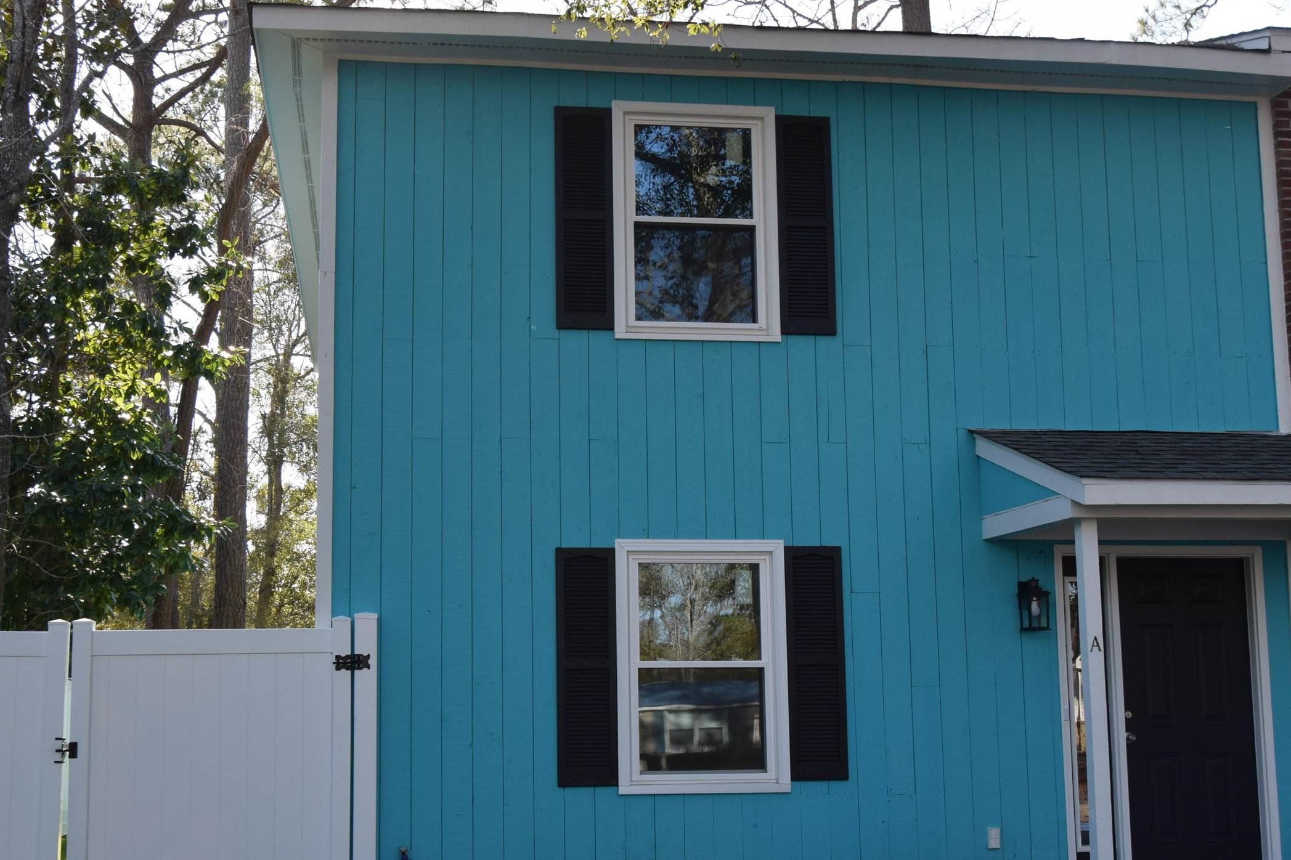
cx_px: 596
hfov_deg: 44.5
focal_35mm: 44
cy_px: 514
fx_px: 1578
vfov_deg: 30.4
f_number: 8
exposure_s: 1/250
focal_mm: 20
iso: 400
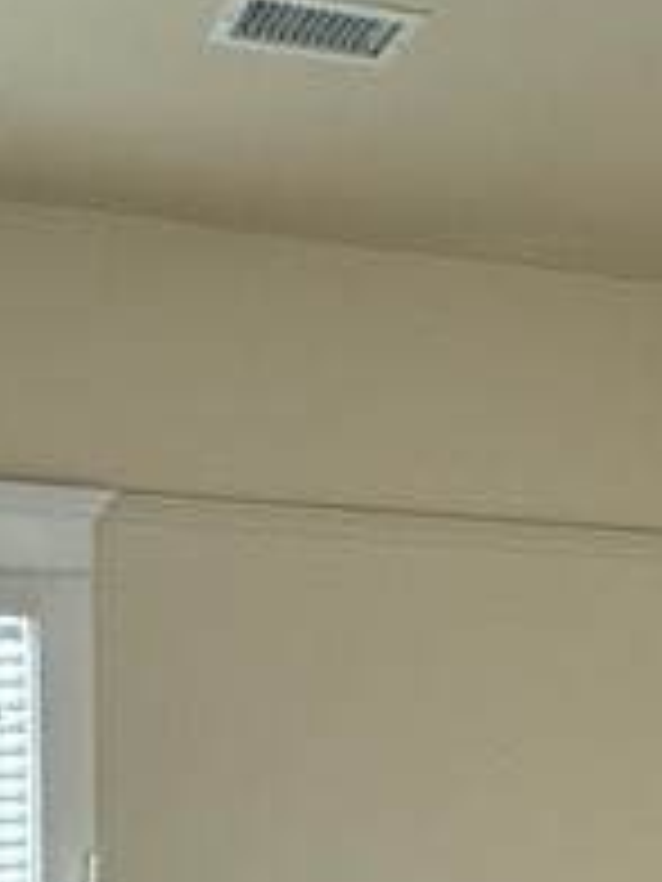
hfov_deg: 20.1
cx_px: 450
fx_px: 1861
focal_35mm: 73
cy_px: 1026
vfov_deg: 24.5
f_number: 2.2
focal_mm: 2.22
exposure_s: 1/120
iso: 160
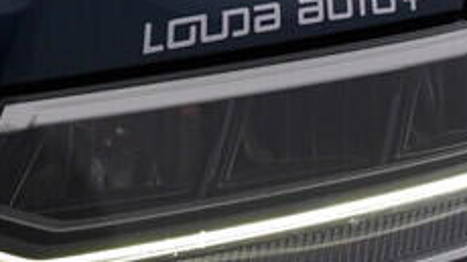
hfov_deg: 12.5
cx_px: 562
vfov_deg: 7.1
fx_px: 2079
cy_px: 354
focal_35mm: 168
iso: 125
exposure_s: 1/125
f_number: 5
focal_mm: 24
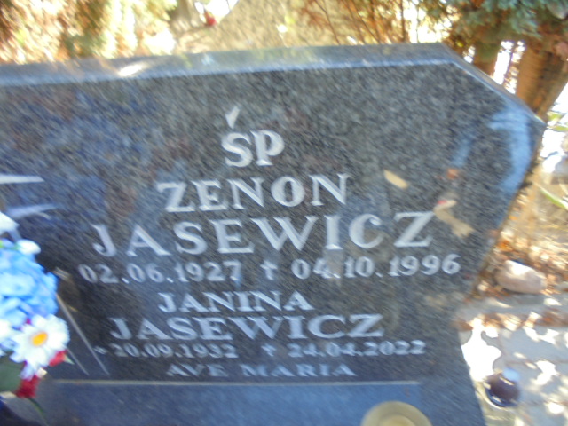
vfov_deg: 53.1
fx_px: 427
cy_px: 213
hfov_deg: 67.3
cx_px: 284
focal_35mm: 26
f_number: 3.5
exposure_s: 1/30
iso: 100
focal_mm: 4.6
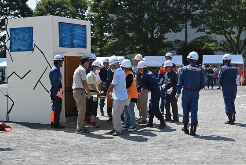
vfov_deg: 22.1
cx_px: 123
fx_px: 420
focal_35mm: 62
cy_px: 82
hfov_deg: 32.6
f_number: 6.3
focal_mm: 41
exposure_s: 1/500
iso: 100
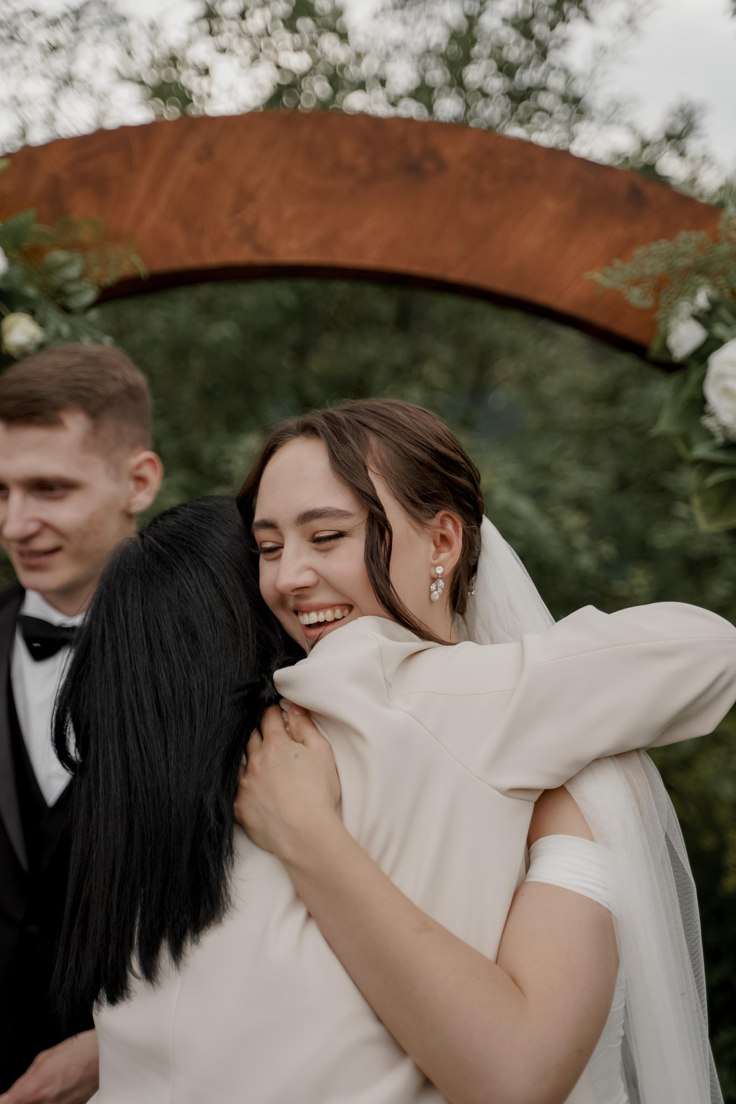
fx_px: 1871
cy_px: 552
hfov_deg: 22.3
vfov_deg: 32.9
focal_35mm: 61
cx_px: 368
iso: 100
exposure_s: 1/500
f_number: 2.8
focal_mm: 61
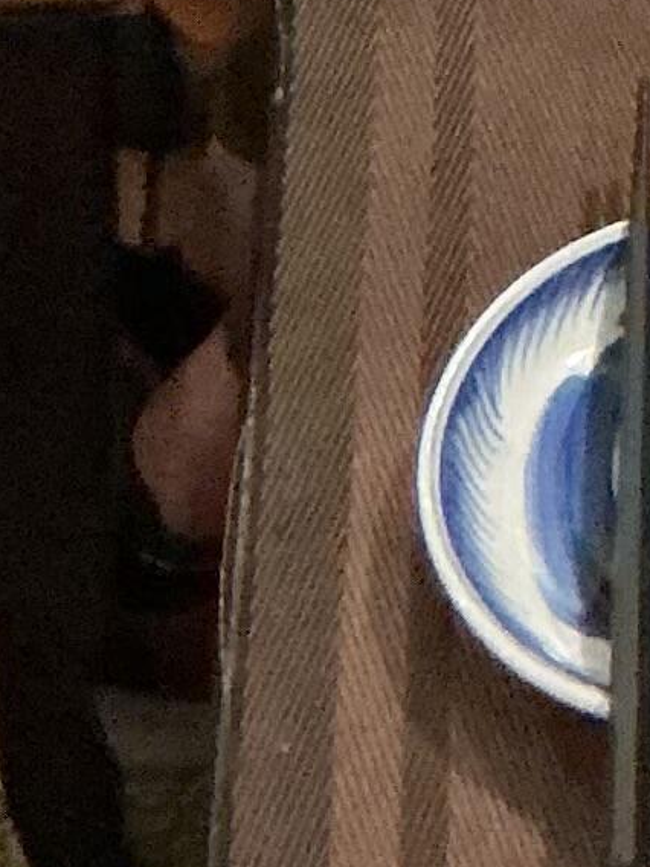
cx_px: 1326
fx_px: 5158
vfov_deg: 7.9
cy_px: -2001
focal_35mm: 206
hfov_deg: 7.0
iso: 500
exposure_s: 1/30
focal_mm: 3
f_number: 1.8
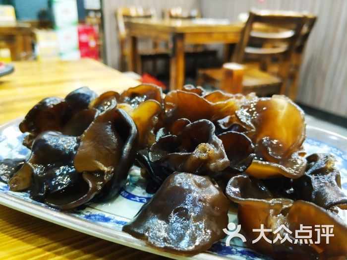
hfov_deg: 65.4
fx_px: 270
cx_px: 174
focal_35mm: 27
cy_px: 130
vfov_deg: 51.3
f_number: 1.8
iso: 1231
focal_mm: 3.82
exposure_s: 1/12
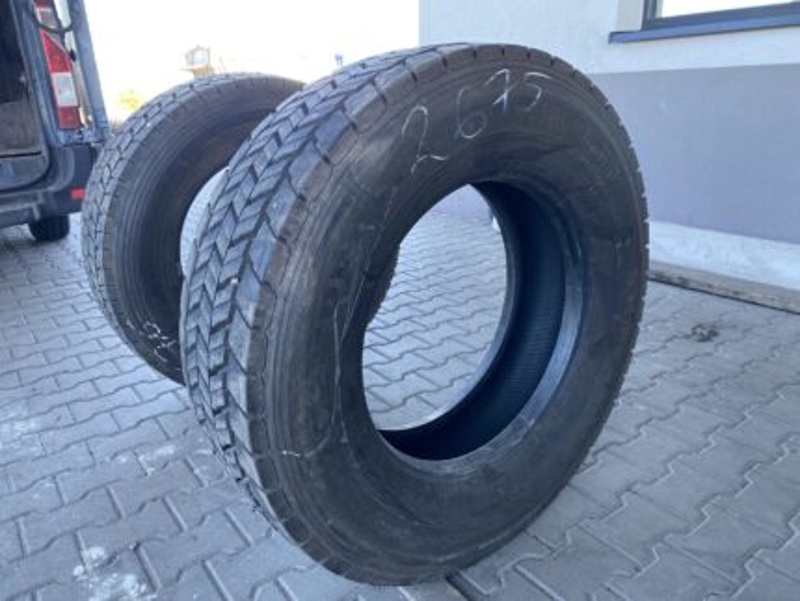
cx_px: 400
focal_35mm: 26
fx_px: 601
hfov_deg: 67.3
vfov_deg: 53.1
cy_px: 300
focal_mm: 4.25
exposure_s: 1/121
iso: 100
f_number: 1.8
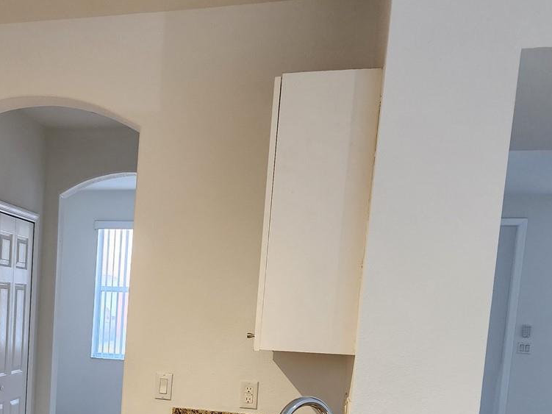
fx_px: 781
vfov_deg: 28.4
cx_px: 22
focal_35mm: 49
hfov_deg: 35.8
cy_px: 382
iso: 320
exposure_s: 1/120
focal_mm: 6.4
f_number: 1.8
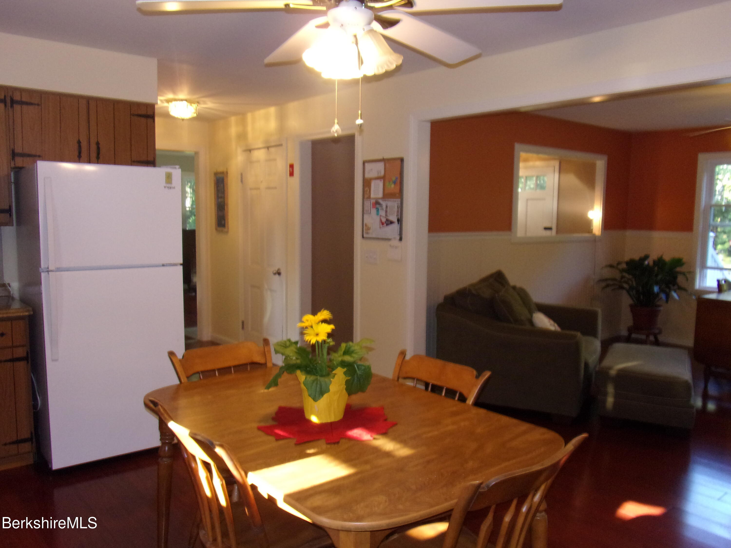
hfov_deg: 63.4
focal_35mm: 28
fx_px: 591
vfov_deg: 49.7
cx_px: 366
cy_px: 274
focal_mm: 5
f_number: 3.4
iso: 200
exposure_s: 1/34
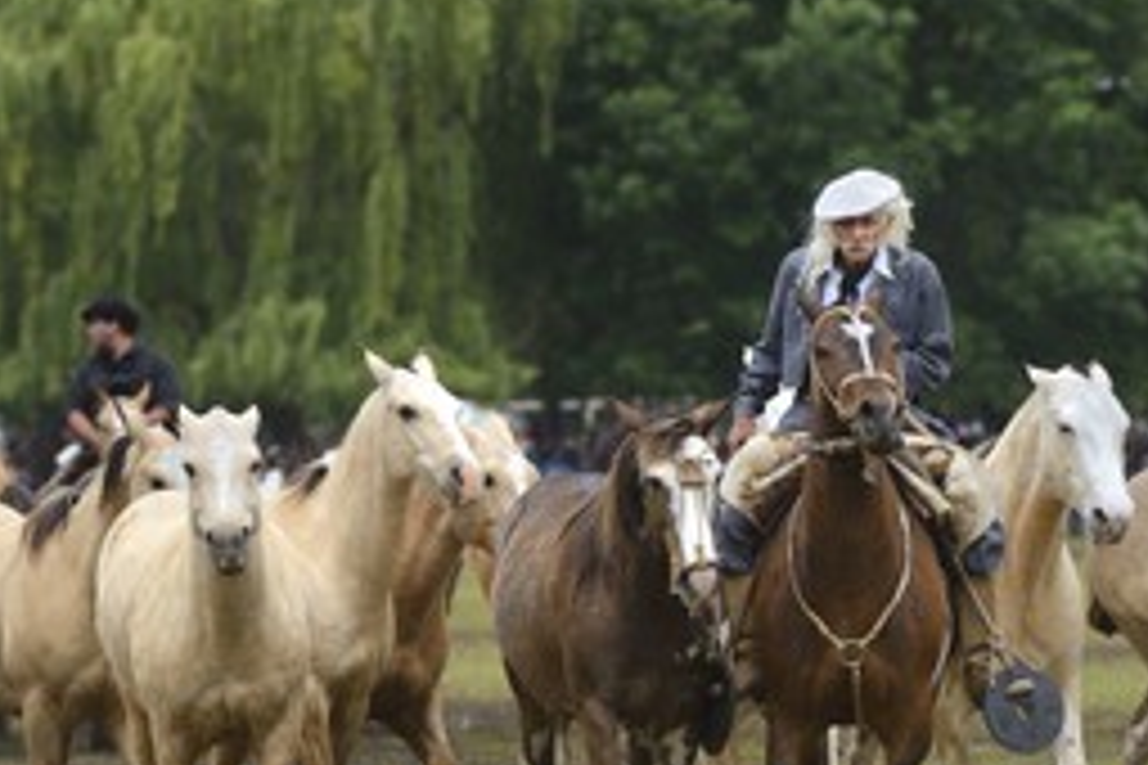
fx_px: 10523
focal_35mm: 330
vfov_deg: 4.2
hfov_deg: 6.2
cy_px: 526
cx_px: 689
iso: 400
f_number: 5
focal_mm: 200
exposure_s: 1/640
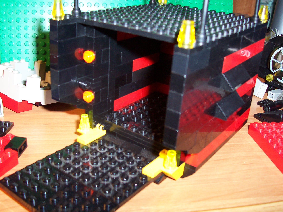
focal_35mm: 41
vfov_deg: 35.1
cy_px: 108
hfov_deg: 45.7
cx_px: 127
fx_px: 335
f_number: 2.8
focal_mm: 5.6
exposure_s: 1/60
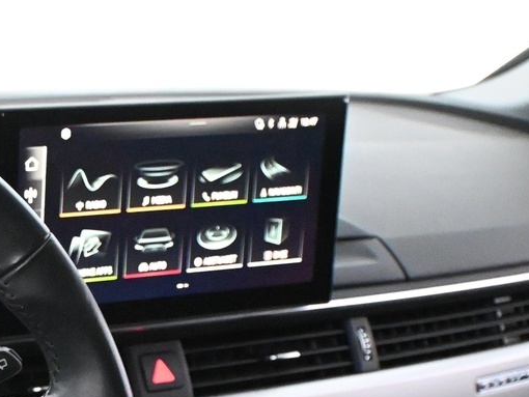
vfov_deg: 12.6
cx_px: -135
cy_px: 474
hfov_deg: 16.4
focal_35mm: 115
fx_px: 1751
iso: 8000
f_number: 4.2
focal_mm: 25
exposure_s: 1/60
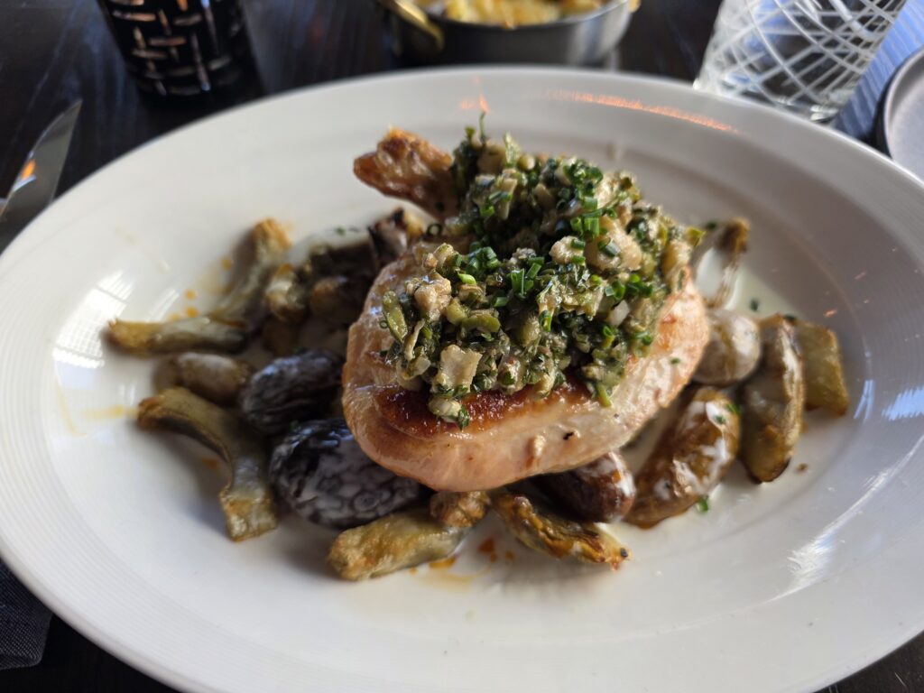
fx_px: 614
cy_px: 346
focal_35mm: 23
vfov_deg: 58.9
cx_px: 462
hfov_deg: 73.9
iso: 125
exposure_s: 1/180
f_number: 1.7
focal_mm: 6.3
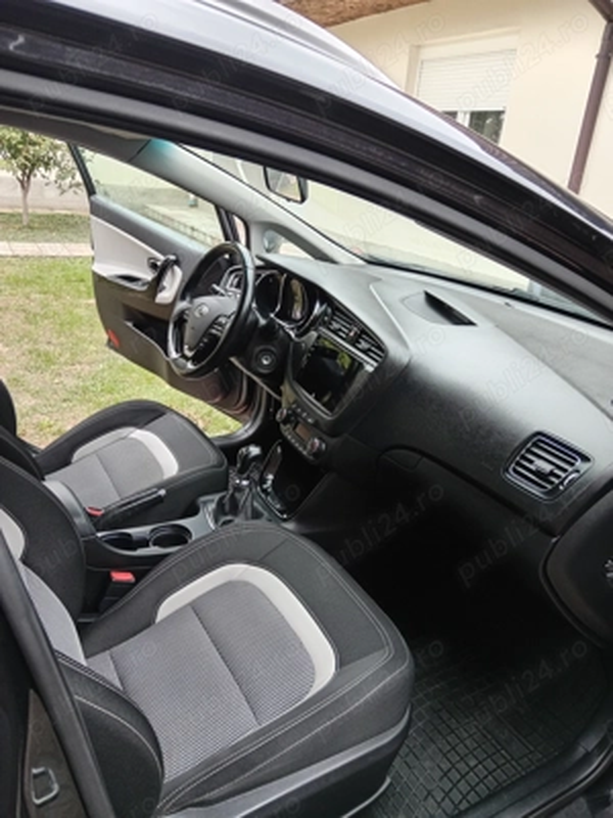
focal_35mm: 27
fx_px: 638
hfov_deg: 51.4
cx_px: 306
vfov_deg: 65.3
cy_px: 409
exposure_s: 1/120
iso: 450
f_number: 1.9
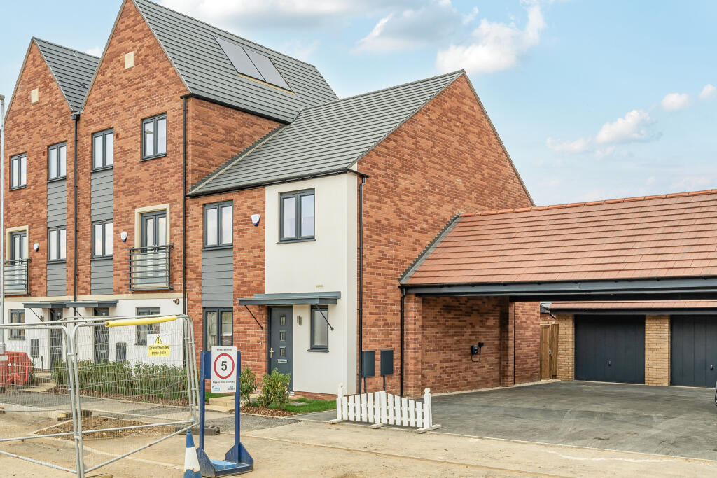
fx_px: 717
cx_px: 358
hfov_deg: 53.1
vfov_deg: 36.9
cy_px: 239
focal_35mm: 36
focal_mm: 24
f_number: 8
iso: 400
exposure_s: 1/250
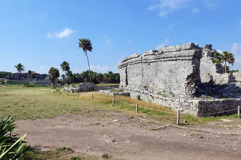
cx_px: 117
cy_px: 86
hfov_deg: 63.7
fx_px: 194
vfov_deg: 44.9
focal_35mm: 29
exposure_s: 1/1932
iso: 50
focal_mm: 4.32
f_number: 2.4
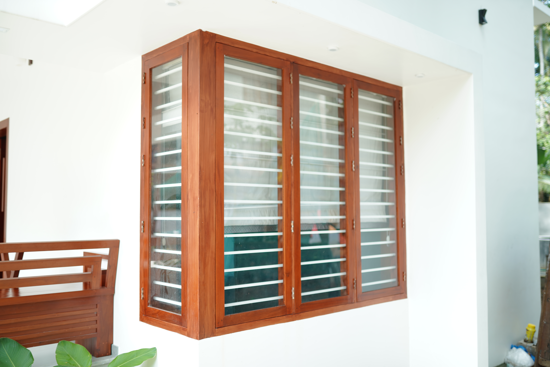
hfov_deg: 54.4
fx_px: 535
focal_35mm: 35
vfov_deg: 37.9
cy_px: 184
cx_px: 275
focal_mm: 35
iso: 125
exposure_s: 1/250
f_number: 1.4
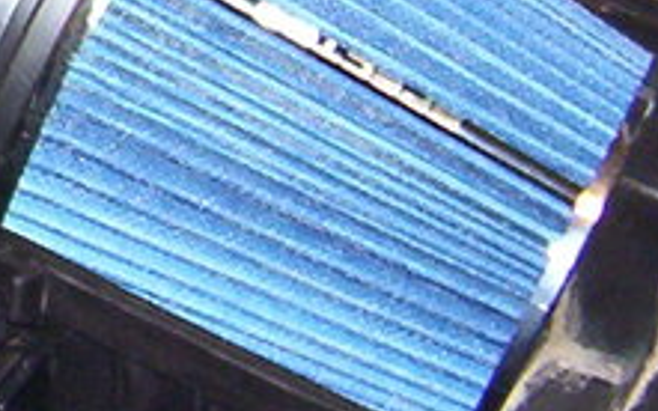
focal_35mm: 208
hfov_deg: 9.6
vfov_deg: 6.1
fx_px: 3729
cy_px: -474
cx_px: -518
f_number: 2.76
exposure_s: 1/30
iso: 140
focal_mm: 5.54
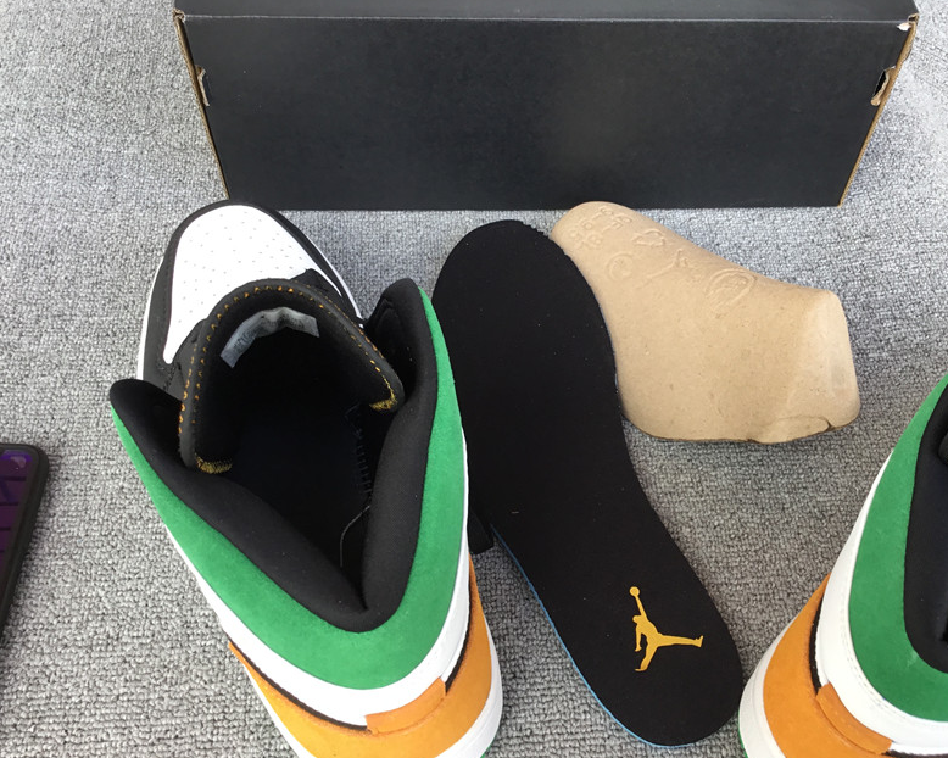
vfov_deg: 42.2
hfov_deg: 51.4
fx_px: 982
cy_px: 398
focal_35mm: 35
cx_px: 537
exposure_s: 1/100
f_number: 2.4
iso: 40
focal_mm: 3.3
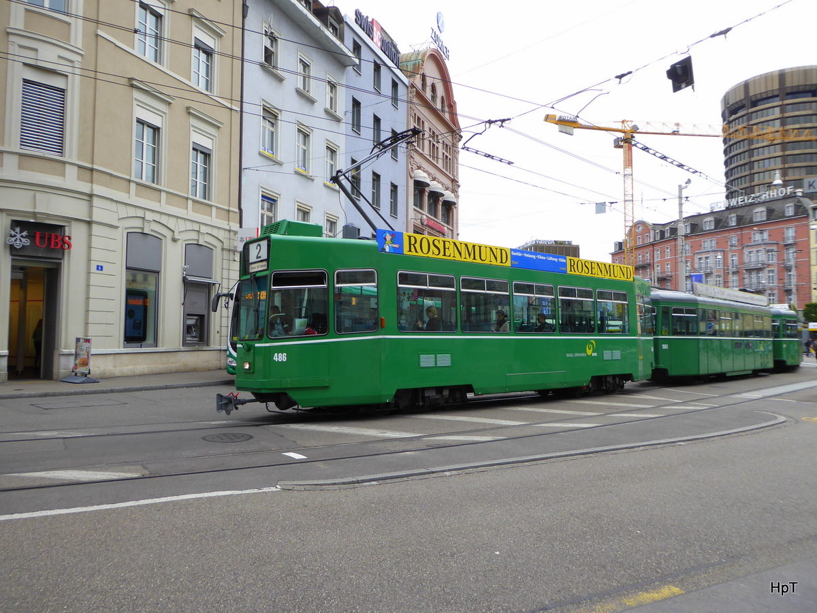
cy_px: 306
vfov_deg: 51.4
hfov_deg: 65.3
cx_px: 408
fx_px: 637
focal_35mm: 27
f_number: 3.4
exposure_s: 1/400
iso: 80
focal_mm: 4.7
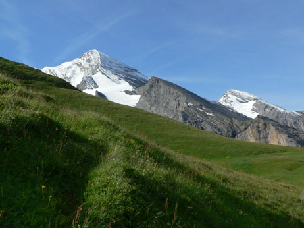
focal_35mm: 54
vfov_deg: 27.1
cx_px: 152
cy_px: 114
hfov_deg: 35.5
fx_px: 474
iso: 100
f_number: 8
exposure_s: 1/320
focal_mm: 8.9
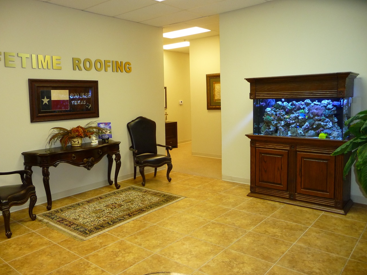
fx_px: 308
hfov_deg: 61.6
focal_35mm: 29
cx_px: 178
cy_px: 135
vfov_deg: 48.2
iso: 250
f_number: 3.3
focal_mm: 4.7
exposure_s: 1/30
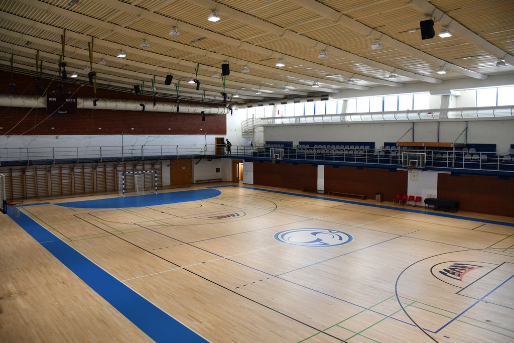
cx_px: 257
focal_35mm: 27
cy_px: 172
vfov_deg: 47.9
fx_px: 386
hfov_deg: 67.4
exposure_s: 1/250
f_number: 3.5
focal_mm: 18
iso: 720
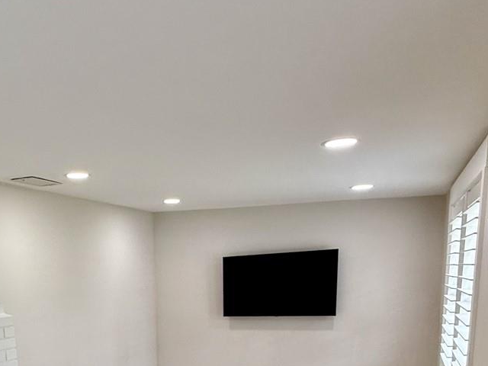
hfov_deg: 49.1
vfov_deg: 36.5
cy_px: 368
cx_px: 88
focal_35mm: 35
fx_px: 493
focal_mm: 2.22
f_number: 2.2
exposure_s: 1/120
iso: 80
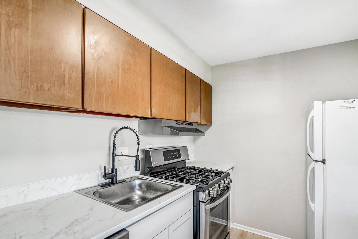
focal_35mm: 17
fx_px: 169
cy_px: 127
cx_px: 173
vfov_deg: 70.4
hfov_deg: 93.2
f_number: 8
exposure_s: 1/60
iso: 1250
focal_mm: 16
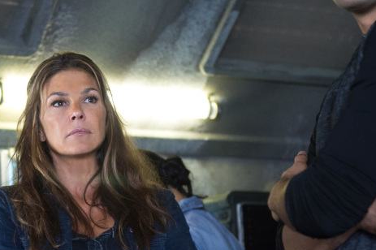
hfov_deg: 17.9
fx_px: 1190
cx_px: 131
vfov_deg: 12.0
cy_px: 129
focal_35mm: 114
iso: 2000
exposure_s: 1/100
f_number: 2.8
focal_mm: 44
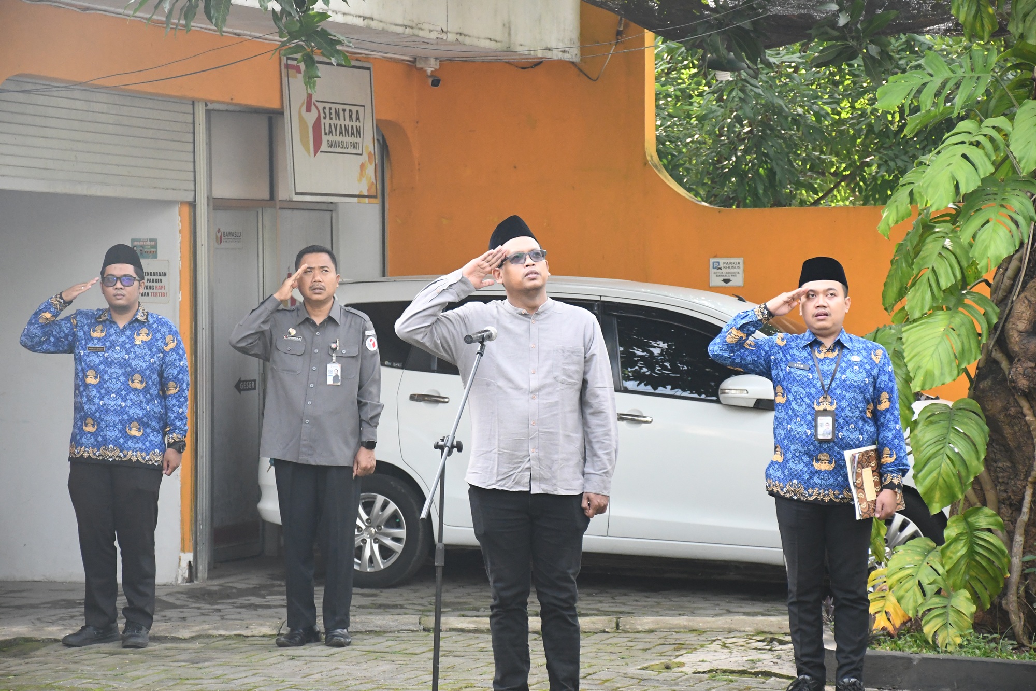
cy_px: 346
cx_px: 518
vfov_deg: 11.4
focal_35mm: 120
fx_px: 3453
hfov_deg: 17.1
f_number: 5.3
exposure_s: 1/1250
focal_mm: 80
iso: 3200
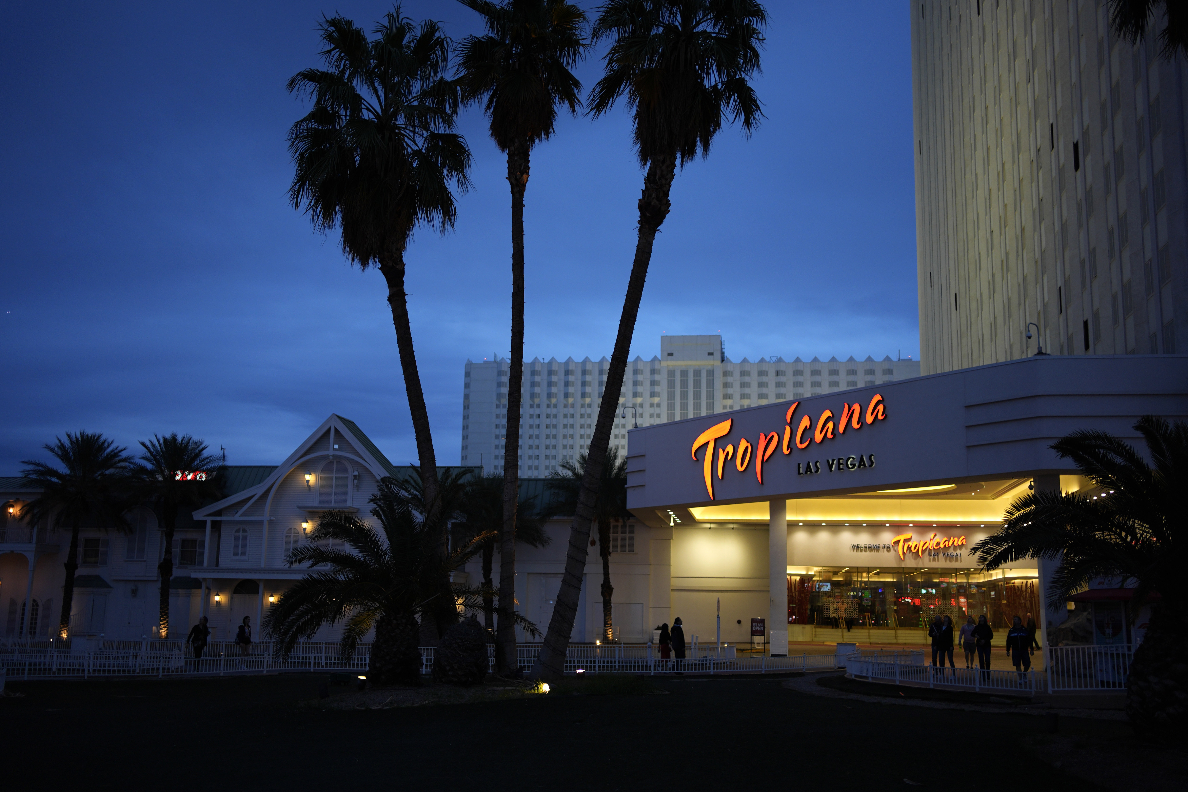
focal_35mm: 35
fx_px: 1155
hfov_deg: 54.4
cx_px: 594
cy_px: 396
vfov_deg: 37.9
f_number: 1.8
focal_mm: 35
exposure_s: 1/160
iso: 320
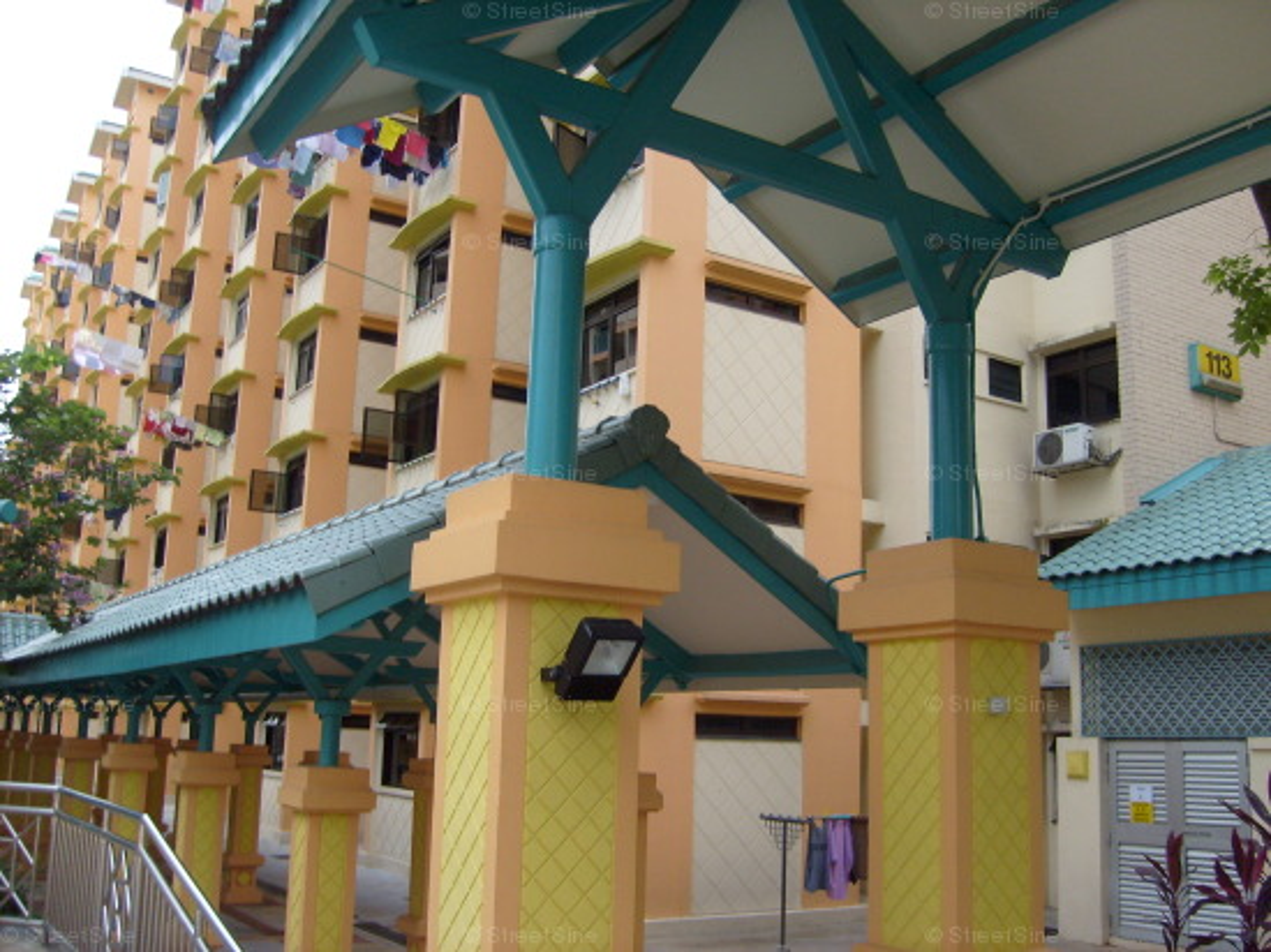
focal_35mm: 35
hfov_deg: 52.6
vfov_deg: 40.7
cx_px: 636
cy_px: 476
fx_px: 1285
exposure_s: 1/125
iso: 80
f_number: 7.1
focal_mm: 5.8
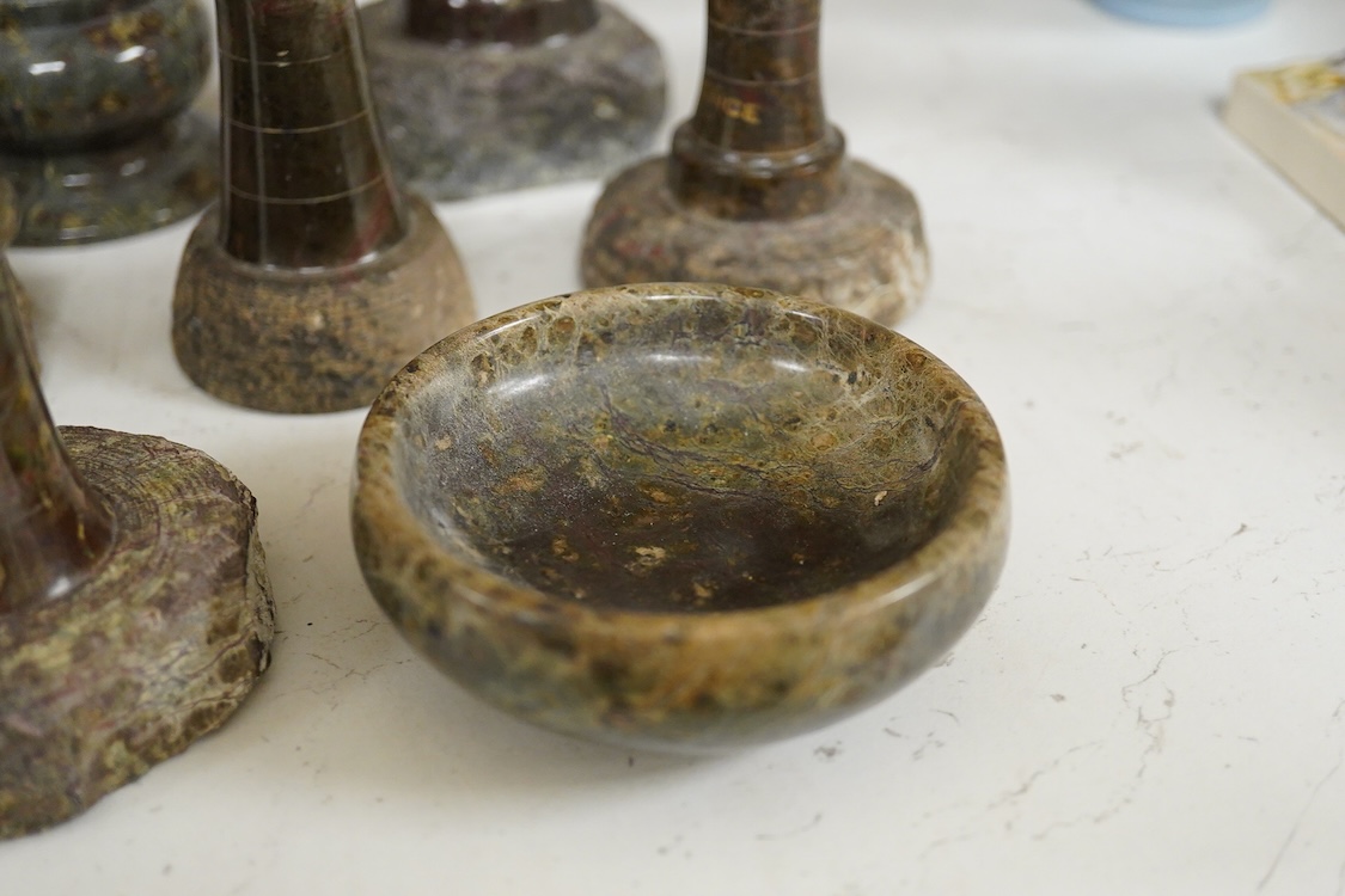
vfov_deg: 29.9
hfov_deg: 43.6
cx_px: 672
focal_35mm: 45
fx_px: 1681
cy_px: 448
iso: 2500
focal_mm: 30
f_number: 3.5
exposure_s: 1/160
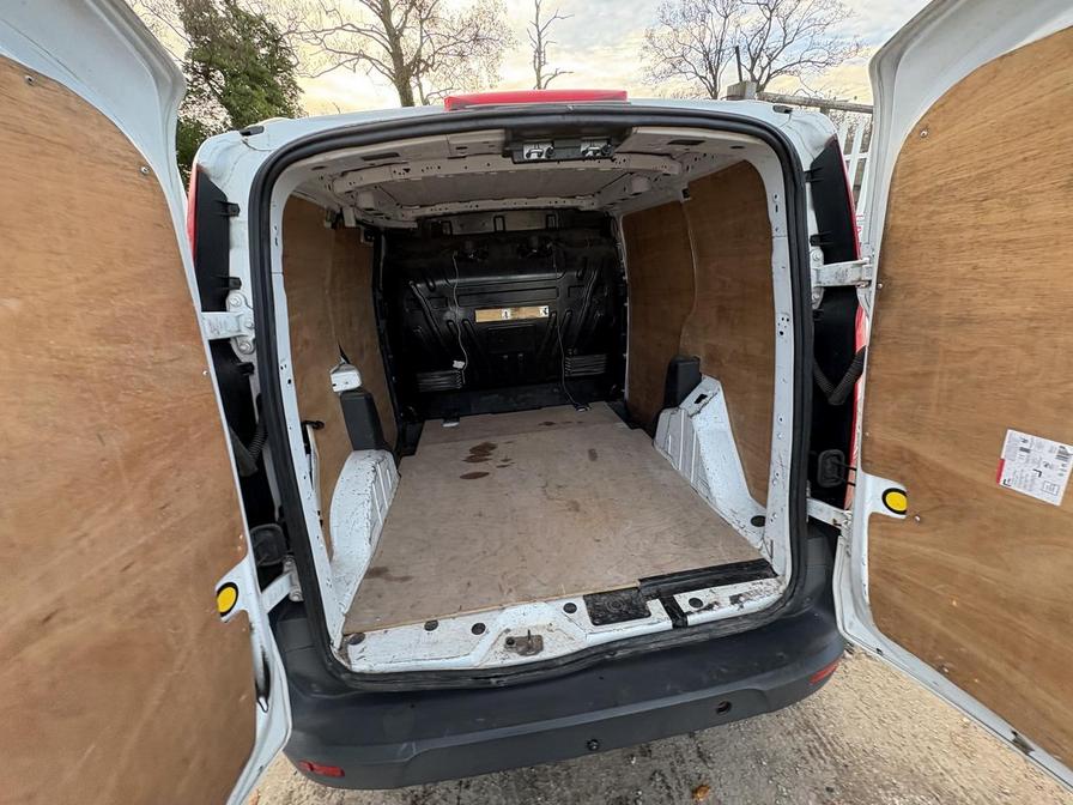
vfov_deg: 85.7
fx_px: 434
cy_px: 402
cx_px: 536
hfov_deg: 102.1
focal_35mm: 14
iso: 125
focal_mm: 2.22
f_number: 2.2
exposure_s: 1/122
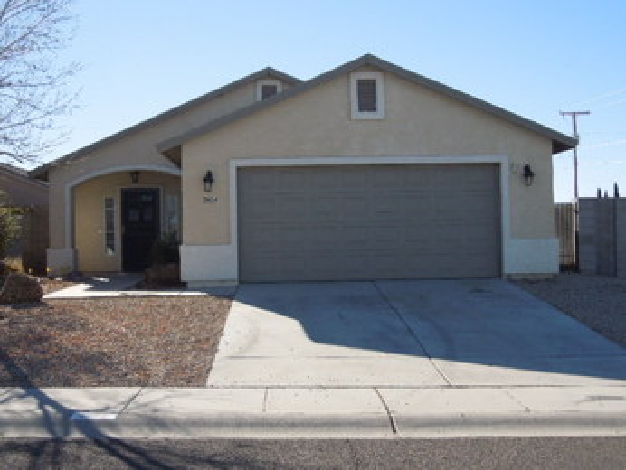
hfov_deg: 39.6
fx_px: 869
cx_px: 313
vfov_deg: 30.3
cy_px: 235
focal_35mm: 48
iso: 400
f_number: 8
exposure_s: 1/640
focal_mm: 8.7
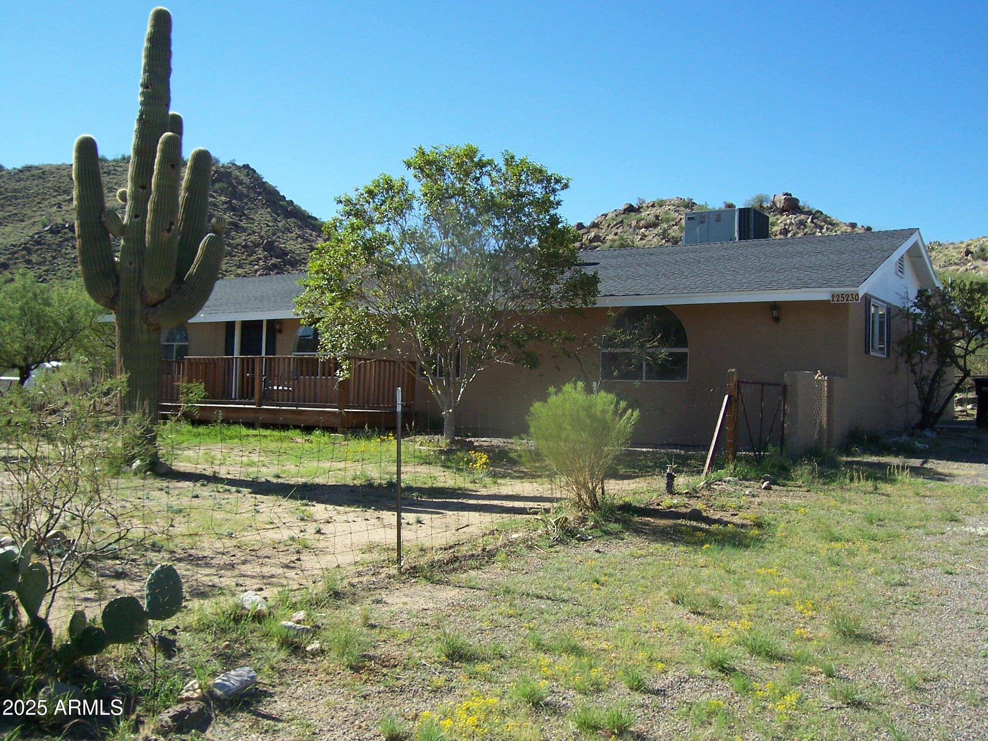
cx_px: 494
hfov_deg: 54.0
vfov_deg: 41.8
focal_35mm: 34
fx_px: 970
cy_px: 370
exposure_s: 1/350
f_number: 5.6
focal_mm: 5.6
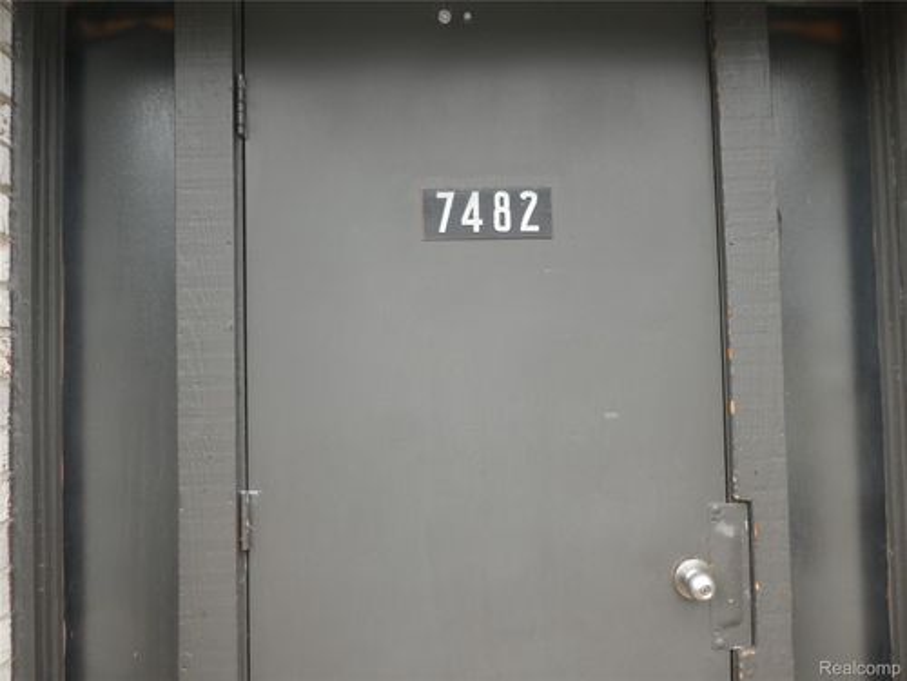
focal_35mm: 24
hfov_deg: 71.6
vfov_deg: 56.8
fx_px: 629
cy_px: 340
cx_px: 454
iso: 80
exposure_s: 1/60
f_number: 3.3
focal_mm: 4.3
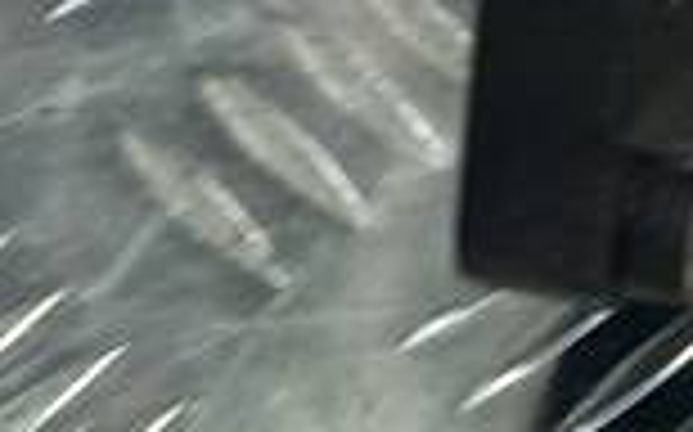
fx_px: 3322
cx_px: 1282
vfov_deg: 6.9
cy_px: -720
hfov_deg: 11.0
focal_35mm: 176
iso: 25
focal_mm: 4.6
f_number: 1.8
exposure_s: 1/50
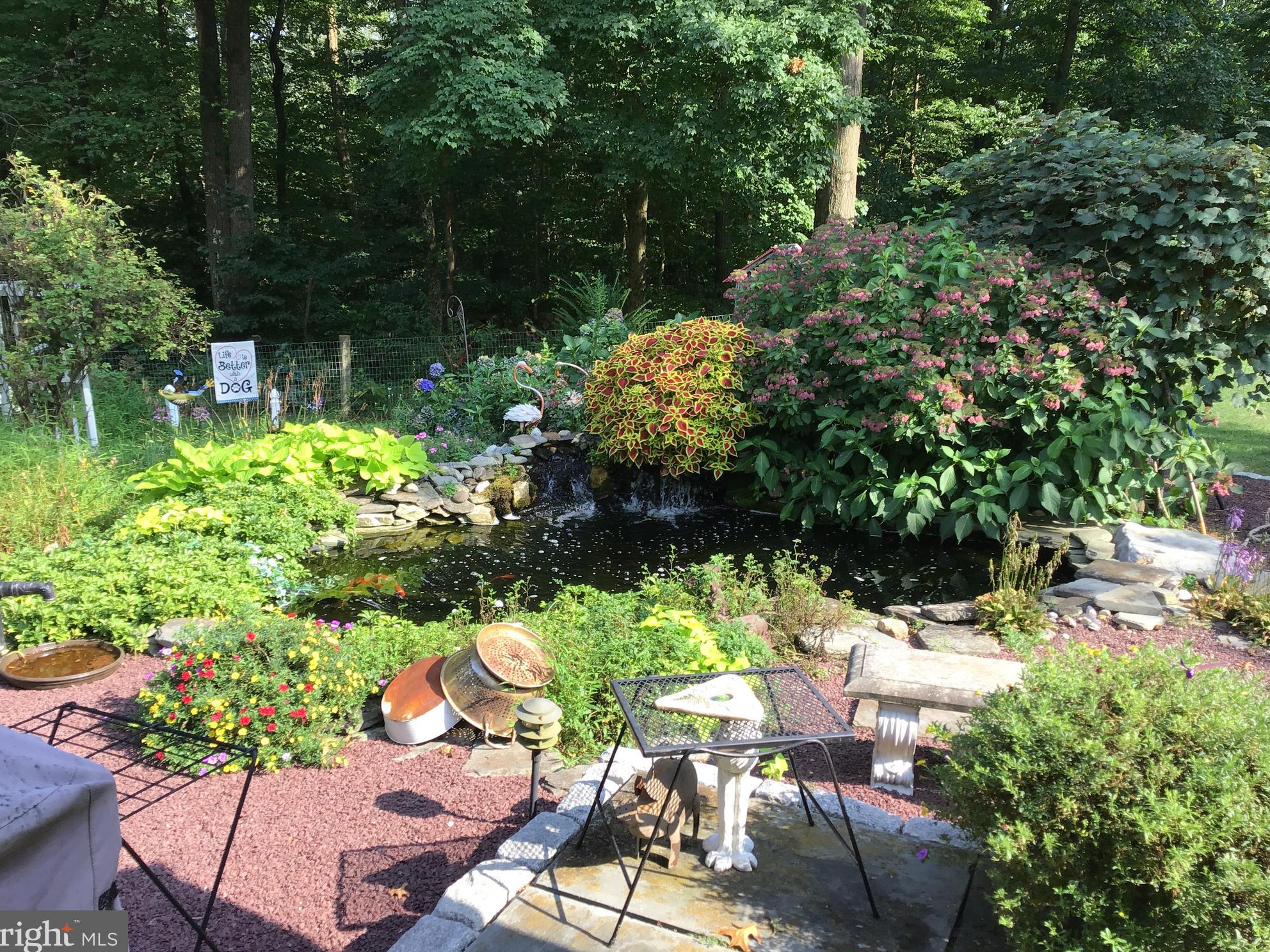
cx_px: 623
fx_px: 1174
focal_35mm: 32
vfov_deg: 44.2
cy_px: 472
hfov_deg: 56.8
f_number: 2.4
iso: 25
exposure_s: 1/245
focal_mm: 3.3
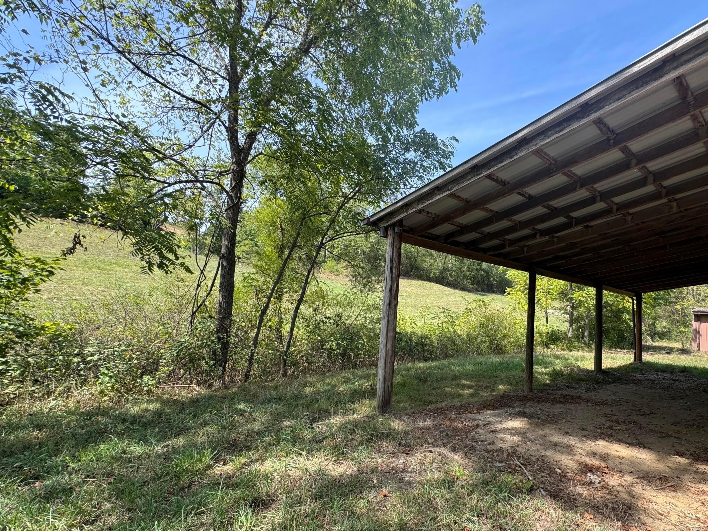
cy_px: 300
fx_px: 348
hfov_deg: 89.9
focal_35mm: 17
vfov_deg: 74.4
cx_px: 425
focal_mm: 2.22
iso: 40
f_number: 2.2
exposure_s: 1/325
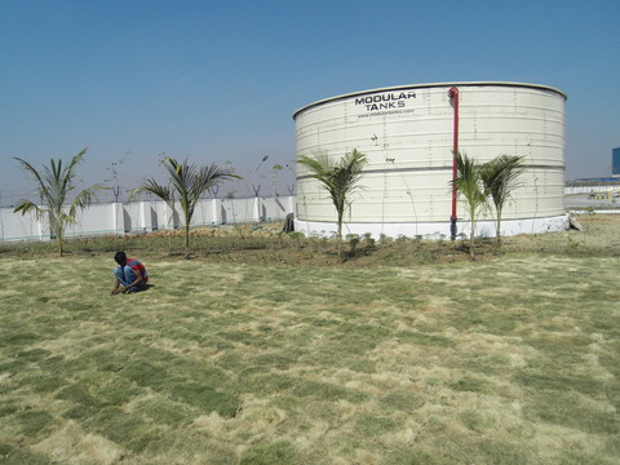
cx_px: 313
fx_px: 448
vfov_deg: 54.9
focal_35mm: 25
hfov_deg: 69.4
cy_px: 238
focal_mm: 4.3
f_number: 7.3
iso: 80
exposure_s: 1/500
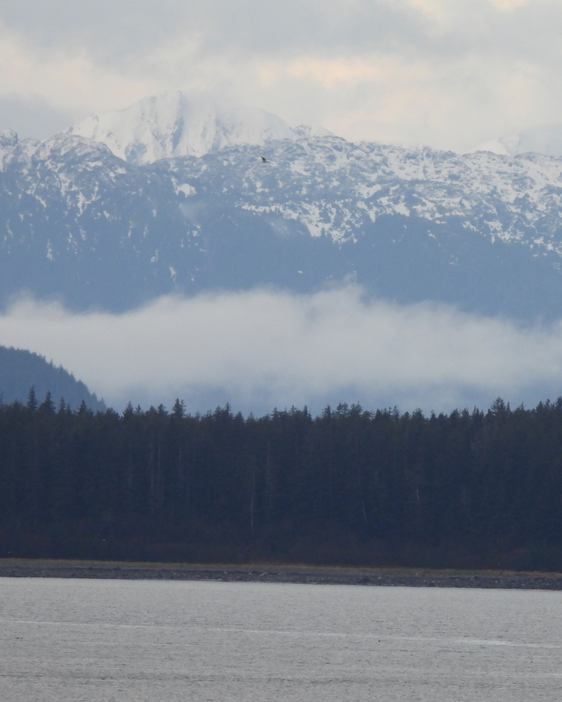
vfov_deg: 1.7
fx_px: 23065
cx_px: 397
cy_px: 351
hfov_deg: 1.4
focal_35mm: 1109
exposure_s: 1/500
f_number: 5.6
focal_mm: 152
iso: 360
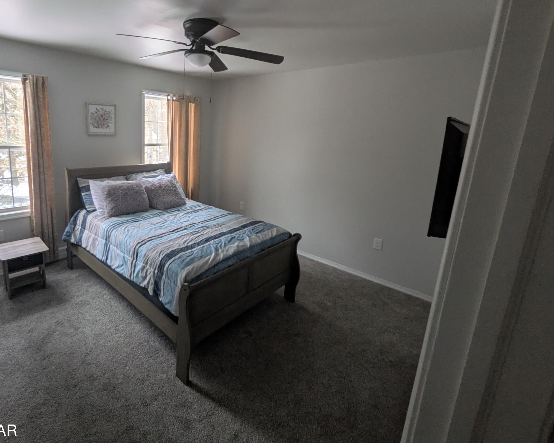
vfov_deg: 73.2
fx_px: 295
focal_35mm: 18
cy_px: 182
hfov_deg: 83.9
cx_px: 193
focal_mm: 1.83
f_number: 2.2
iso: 139
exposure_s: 1/20
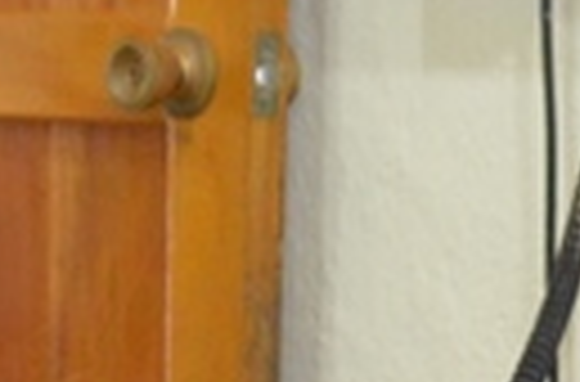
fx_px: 3451
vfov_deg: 6.2
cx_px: 171
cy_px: 643
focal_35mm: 215
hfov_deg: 9.6
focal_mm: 18
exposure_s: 1/60
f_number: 3.5
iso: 2200
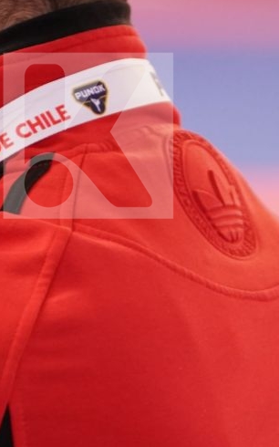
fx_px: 5831
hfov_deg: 2.7
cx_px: -221
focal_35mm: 479
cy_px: 136
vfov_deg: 4.4
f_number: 2.8
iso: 2000
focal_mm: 128
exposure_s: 1/500
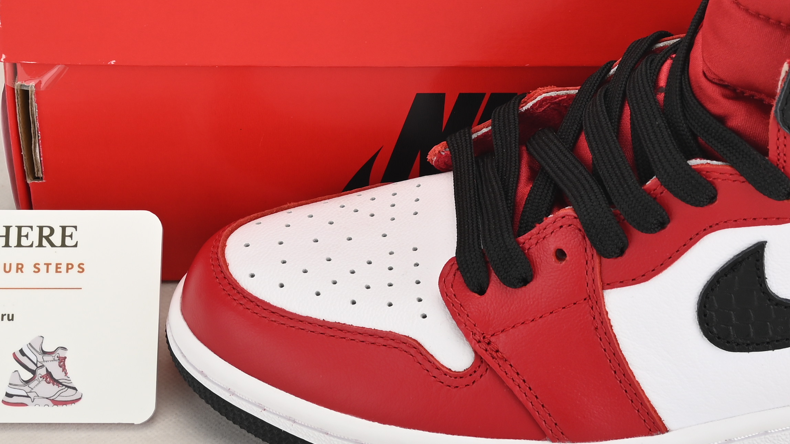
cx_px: 539
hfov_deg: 18.1
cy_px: -104
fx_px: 2472
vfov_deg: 10.1
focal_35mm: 118
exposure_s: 1/200
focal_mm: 43
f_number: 11
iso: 100
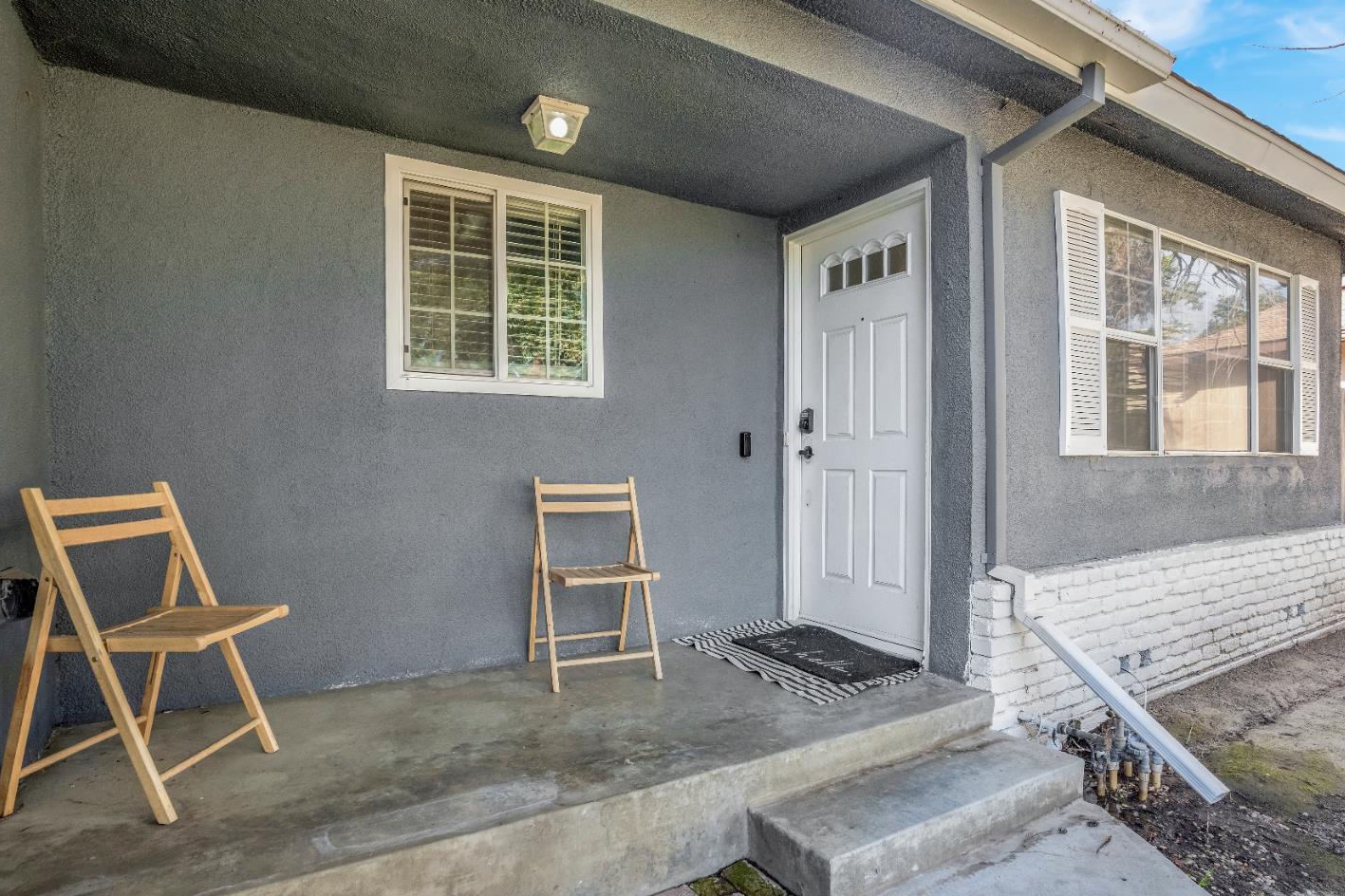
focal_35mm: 18
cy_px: 452
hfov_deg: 90.0
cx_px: 688
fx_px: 672
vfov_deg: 67.4
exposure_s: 1/100
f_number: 7.1
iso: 640
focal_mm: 17
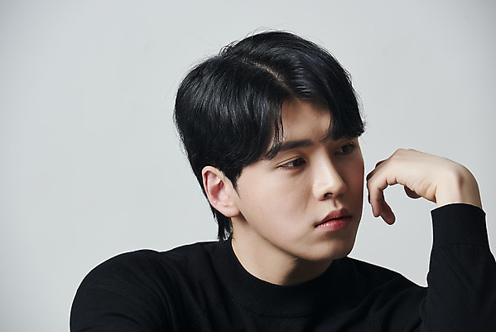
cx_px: 248
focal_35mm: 200
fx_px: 2757
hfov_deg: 10.3
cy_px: 166
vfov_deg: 6.9
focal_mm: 200
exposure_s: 1/125
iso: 64
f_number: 7.1
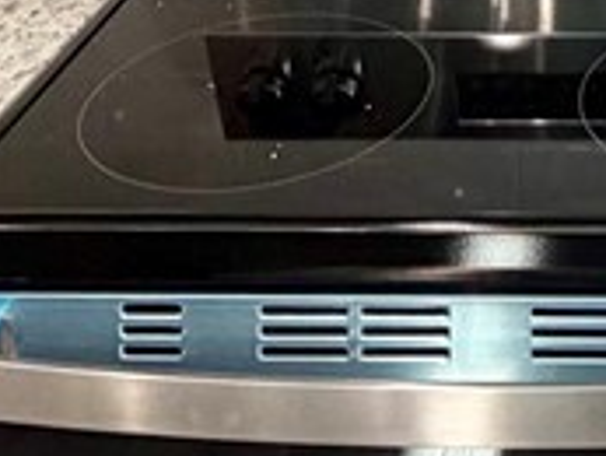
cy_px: -628
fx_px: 1454
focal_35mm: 83
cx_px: 697
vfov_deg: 13.3
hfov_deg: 22.0
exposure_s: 1/60
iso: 160
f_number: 2.2
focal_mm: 2.22
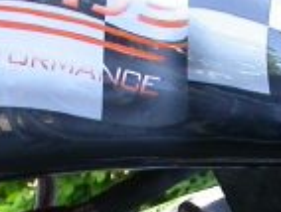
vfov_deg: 6.9
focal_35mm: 214
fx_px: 1740
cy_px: 305
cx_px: 285
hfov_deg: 9.2
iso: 100
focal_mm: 7.85
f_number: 3.7
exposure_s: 1/72.1
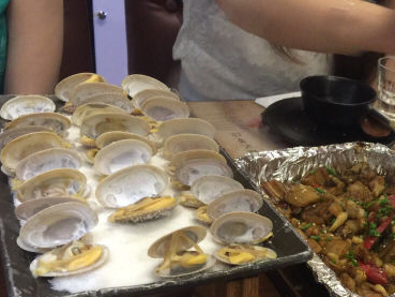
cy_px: 234
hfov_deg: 33.1
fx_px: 628
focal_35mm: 55
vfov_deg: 26.1
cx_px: 359
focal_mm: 4.15
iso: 64
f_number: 2.2
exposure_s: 1/4
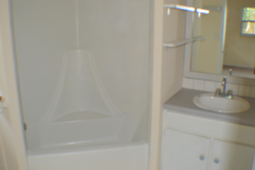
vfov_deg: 34.1
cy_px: 85
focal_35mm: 39
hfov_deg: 49.6
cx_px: 128
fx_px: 276
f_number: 4.2
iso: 1400
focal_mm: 26
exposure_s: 1/60
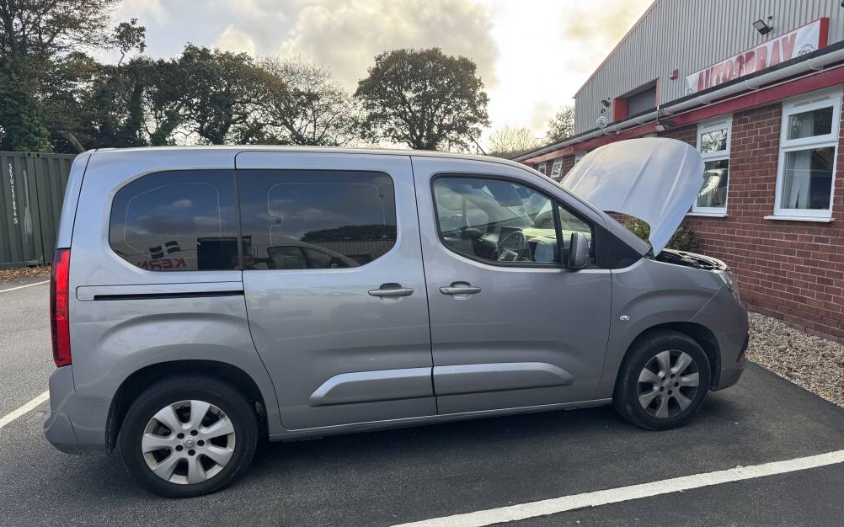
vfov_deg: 47.5
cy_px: 288
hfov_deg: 70.4
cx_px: 414
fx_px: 598
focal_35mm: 26
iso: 80
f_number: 1.78
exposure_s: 1/1010
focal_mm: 6.76
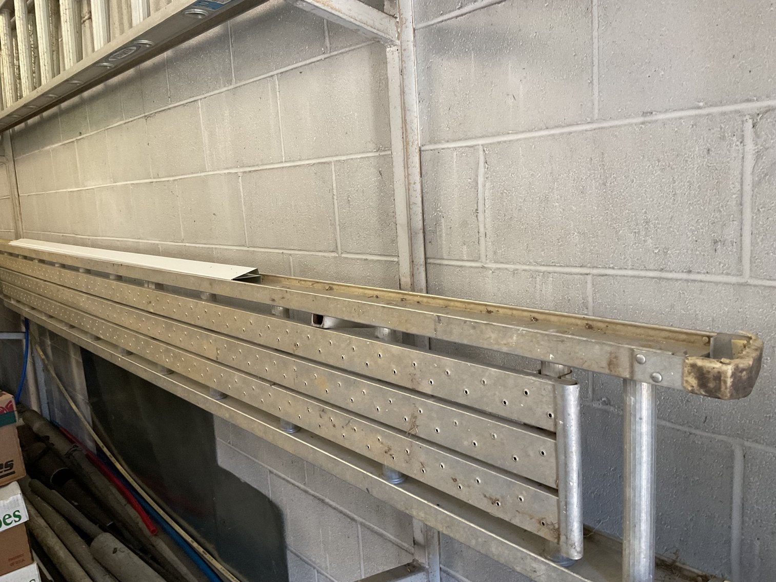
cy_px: 291
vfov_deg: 48.2
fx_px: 650
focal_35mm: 29
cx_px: 388
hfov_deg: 61.7
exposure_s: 1/40
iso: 250
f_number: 1.8
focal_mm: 3
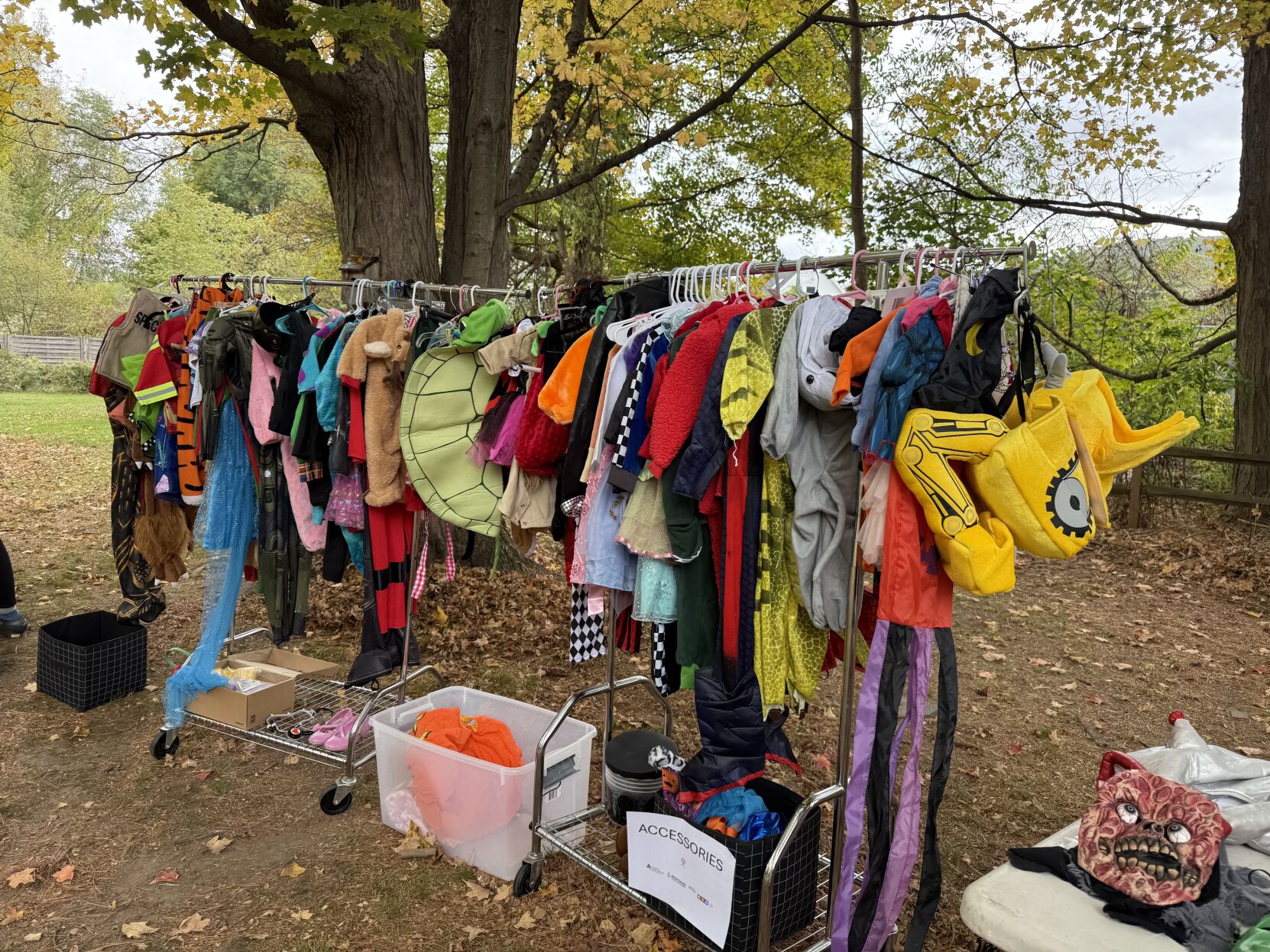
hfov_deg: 71.6
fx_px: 881
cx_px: 635
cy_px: 476
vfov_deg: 56.8
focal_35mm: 24
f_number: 1.78
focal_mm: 6.76
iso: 80
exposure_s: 1/244
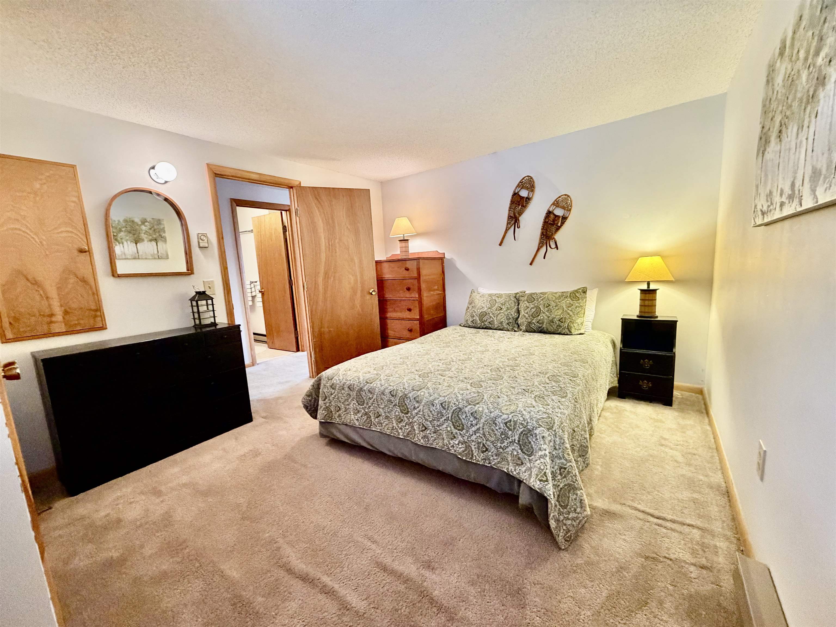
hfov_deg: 102.1
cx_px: 418
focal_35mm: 14
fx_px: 338
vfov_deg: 85.7
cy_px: 314
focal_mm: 2.22
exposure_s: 1/60
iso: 400
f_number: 2.2
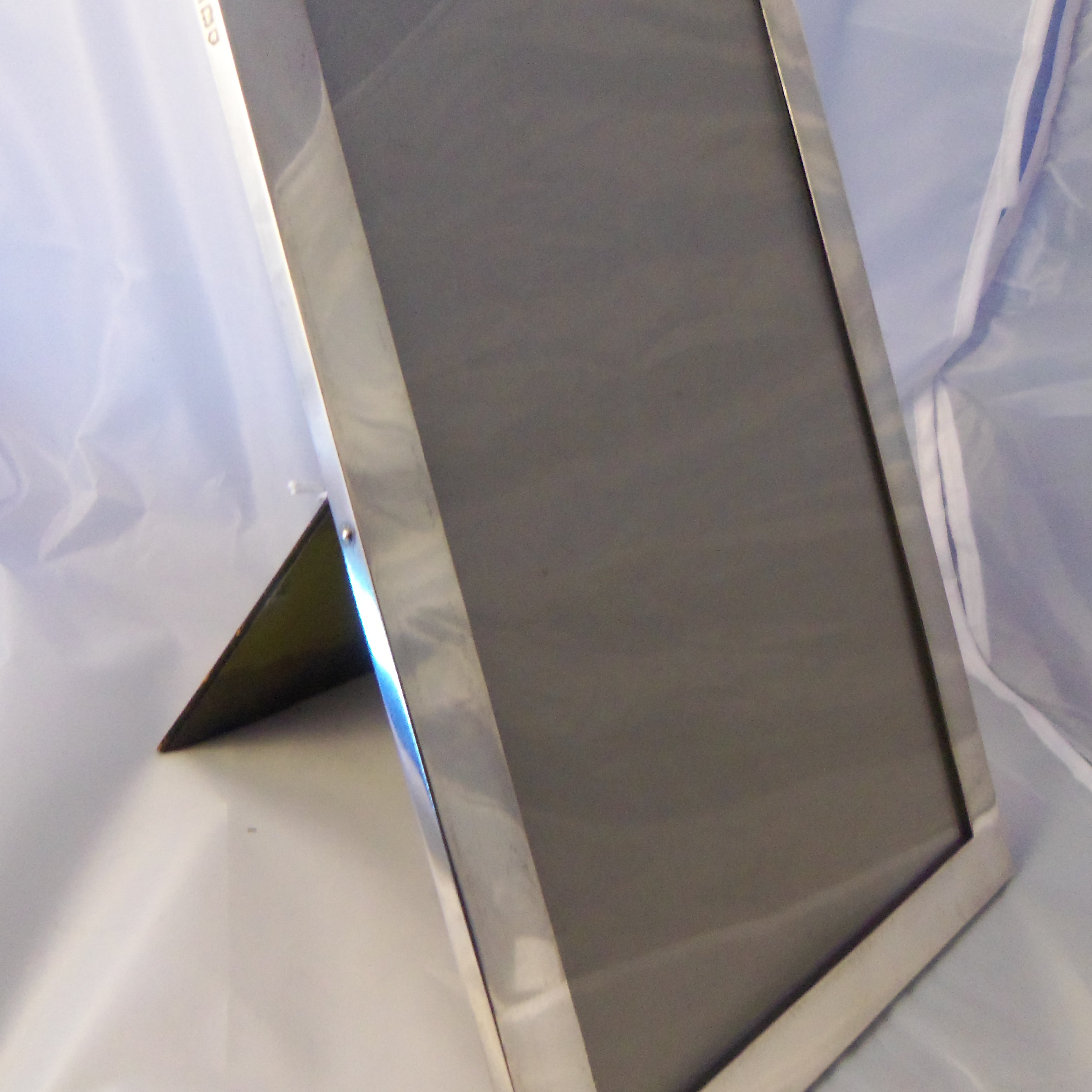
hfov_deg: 48.4
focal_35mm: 34
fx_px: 1213
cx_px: 558
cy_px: 557
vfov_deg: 48.4
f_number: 3.9
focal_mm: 5.1
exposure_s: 1/25
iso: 400
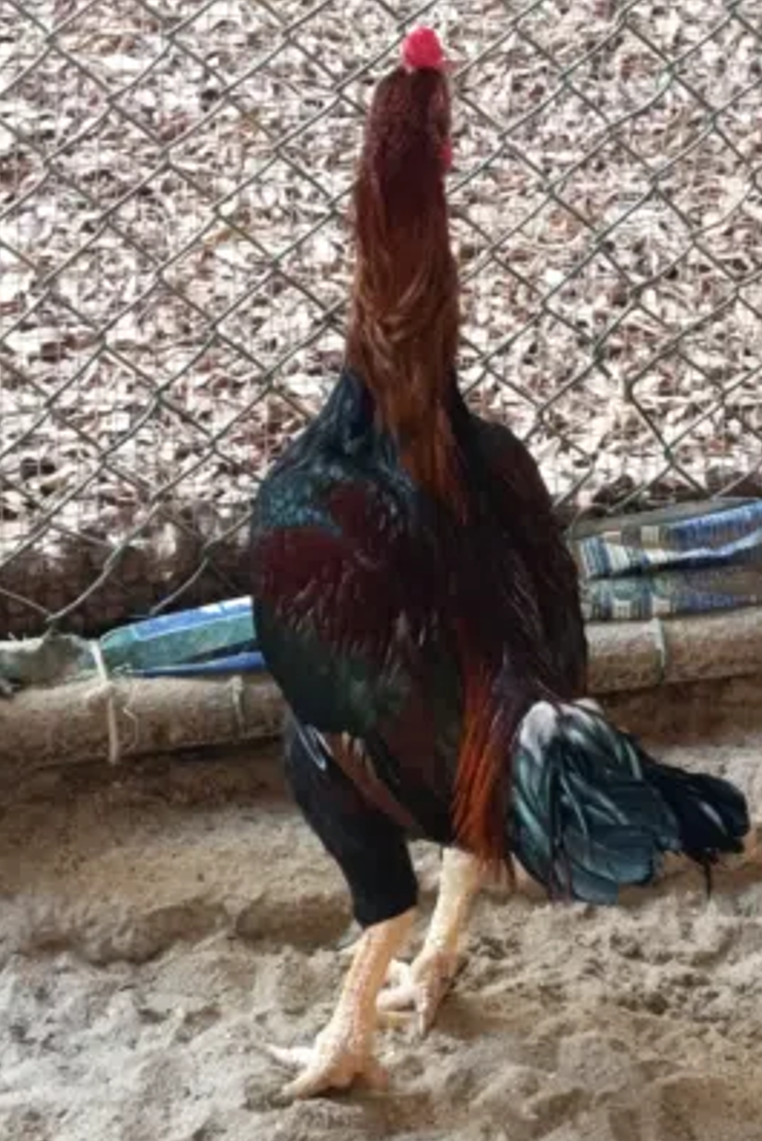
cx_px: 428
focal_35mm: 111
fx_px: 3521
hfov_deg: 12.3
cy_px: 572
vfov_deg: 18.4
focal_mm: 5.24
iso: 391
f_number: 1.7
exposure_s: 1/25
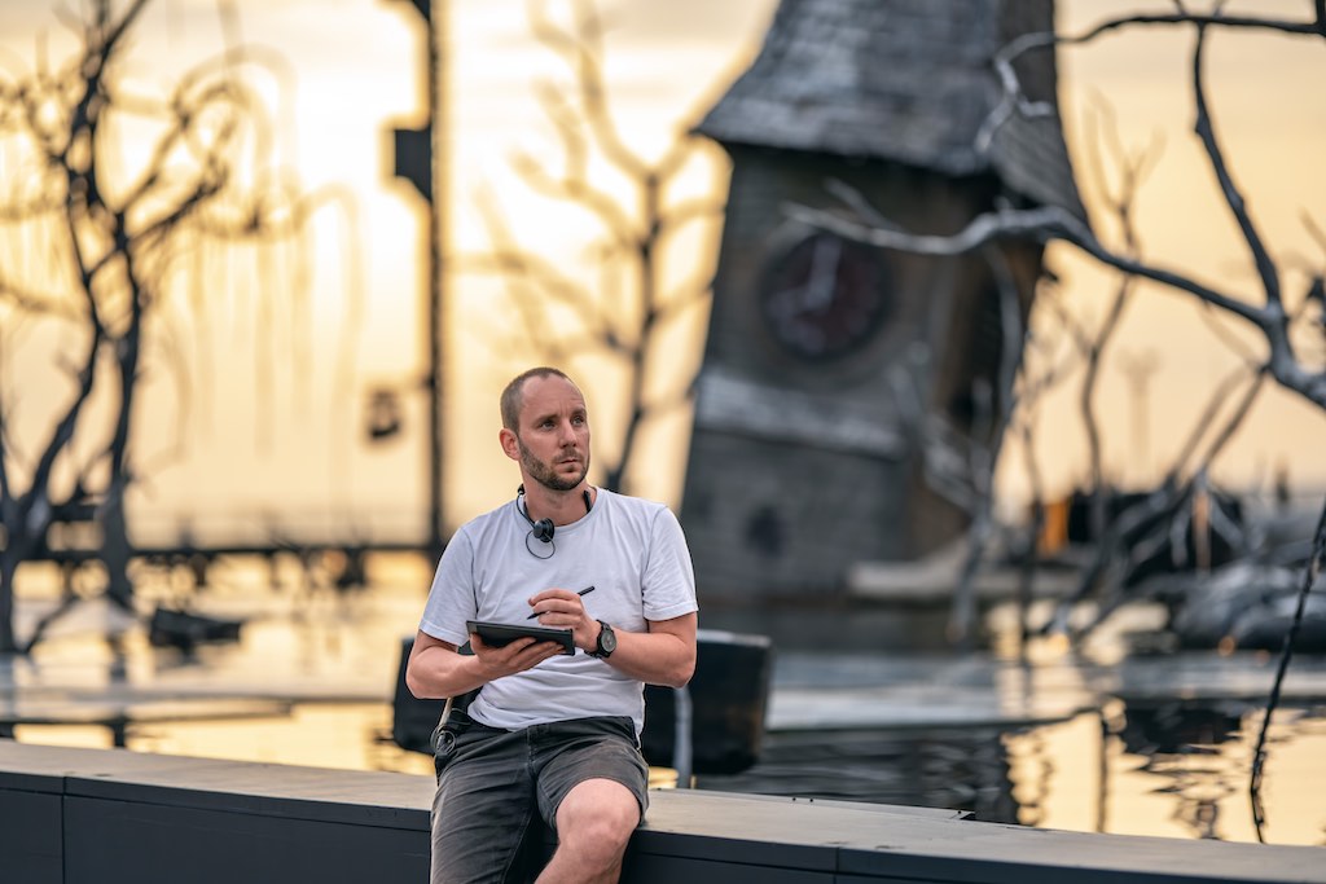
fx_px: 3868
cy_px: 442
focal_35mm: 105
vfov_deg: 13.0
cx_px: 663
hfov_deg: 19.5
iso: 400
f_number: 1.4
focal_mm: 105
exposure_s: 1/4000
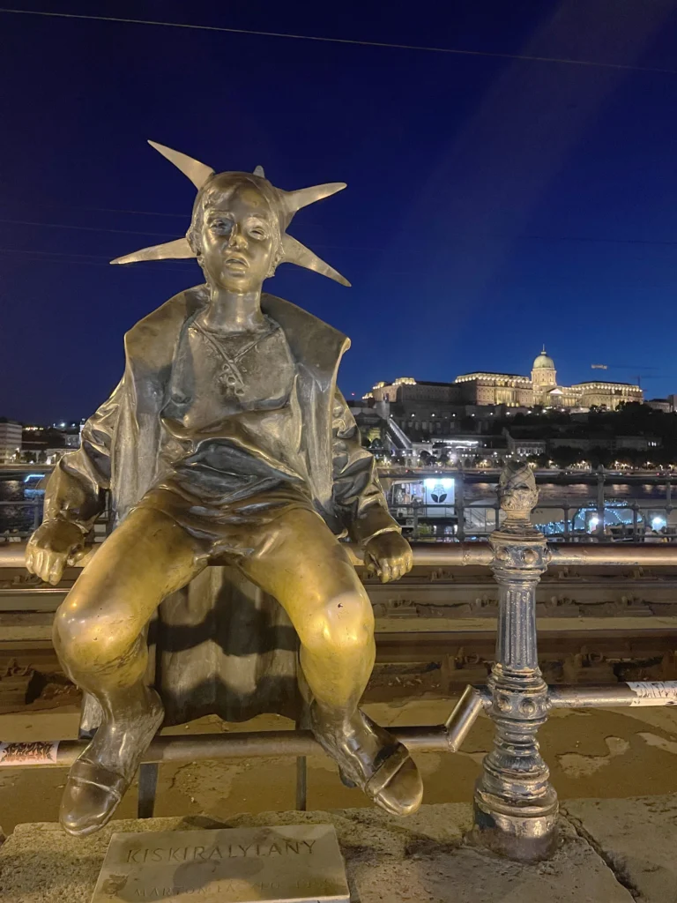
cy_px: 452
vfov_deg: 67.3
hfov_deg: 53.1
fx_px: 678
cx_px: 338
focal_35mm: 26
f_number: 1.6
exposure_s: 1/25
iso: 800
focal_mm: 4.2
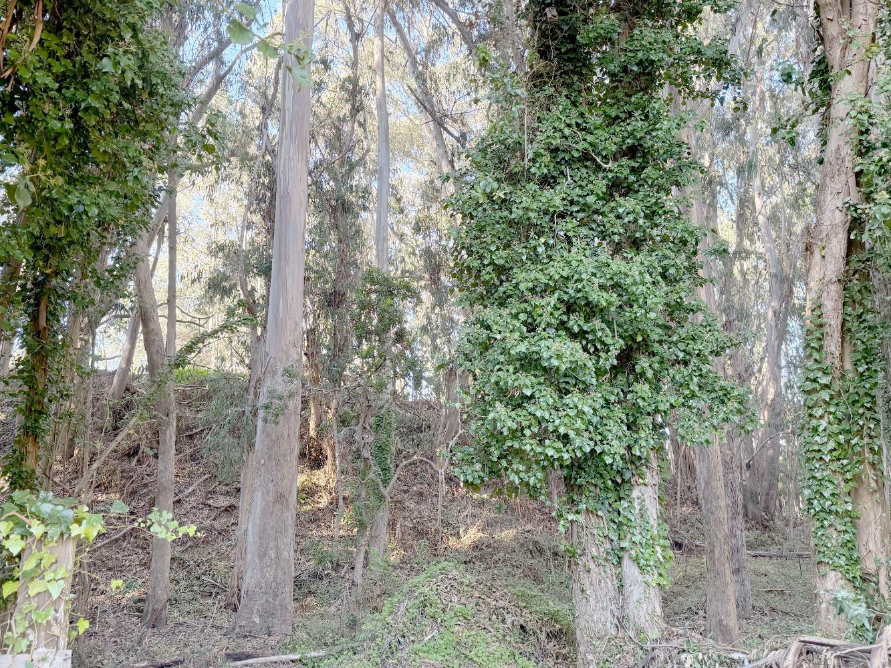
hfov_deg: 65.3
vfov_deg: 51.3
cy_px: 302
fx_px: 695
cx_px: 435
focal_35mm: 27
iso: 200
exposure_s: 1/147
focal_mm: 6.76
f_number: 1.78
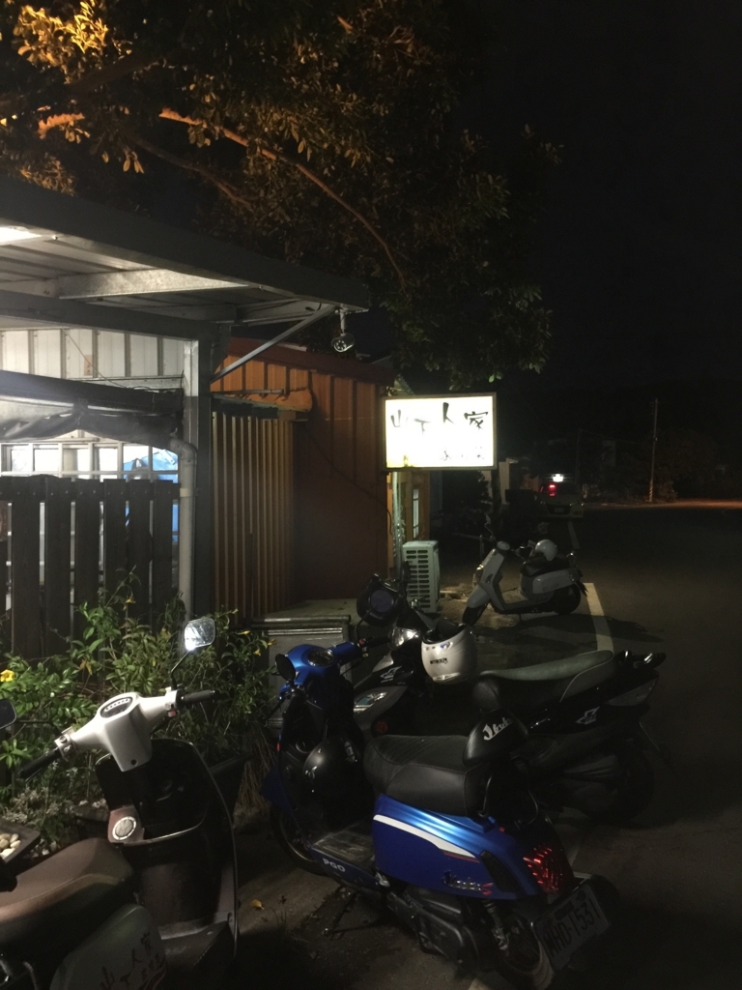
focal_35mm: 29
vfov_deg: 61.7
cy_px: 495
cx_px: 371
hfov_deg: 48.2
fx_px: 829
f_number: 2.2
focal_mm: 4.15
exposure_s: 1/4
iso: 125
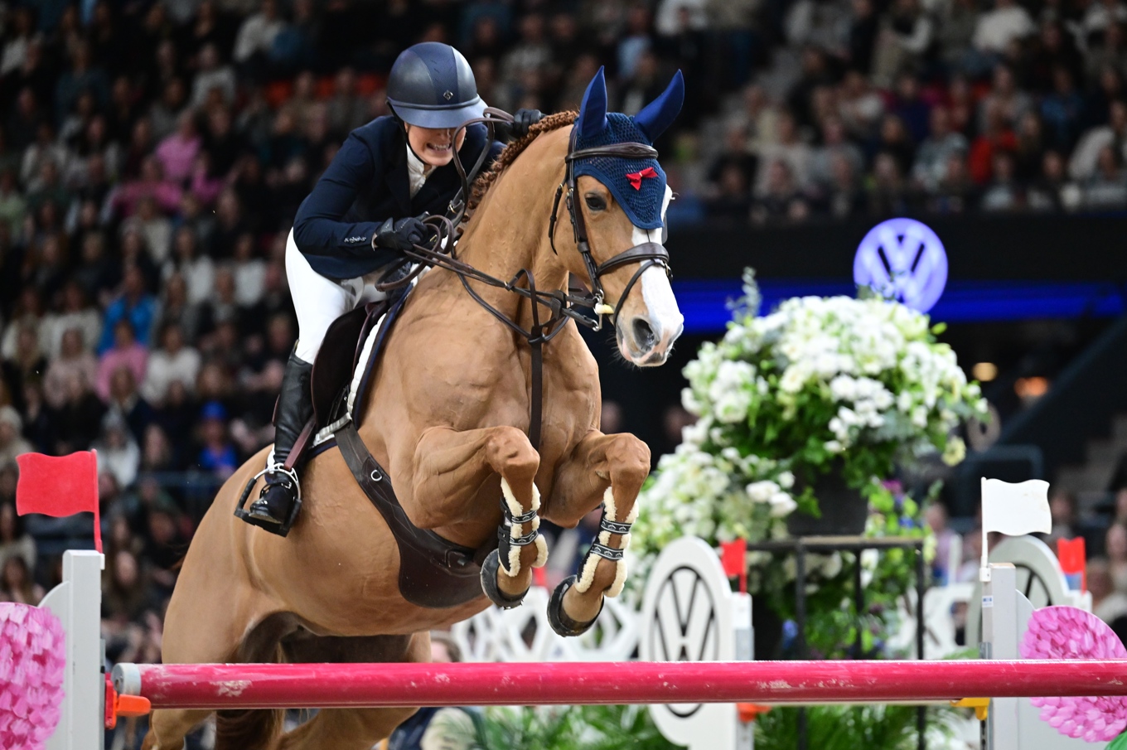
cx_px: 564
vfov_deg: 6.9
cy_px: 375
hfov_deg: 10.3
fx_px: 6257
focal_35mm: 200
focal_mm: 200
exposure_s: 1/1250
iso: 3200
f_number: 2.8
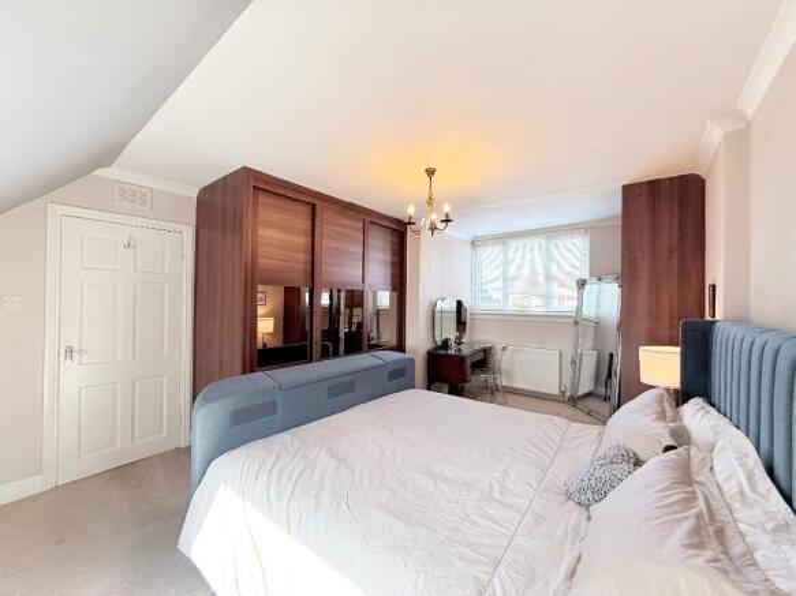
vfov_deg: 85.7
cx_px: 398
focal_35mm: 14
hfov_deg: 102.1
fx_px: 322
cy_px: 298
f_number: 2.2
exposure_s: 1/100
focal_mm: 2.22
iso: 160
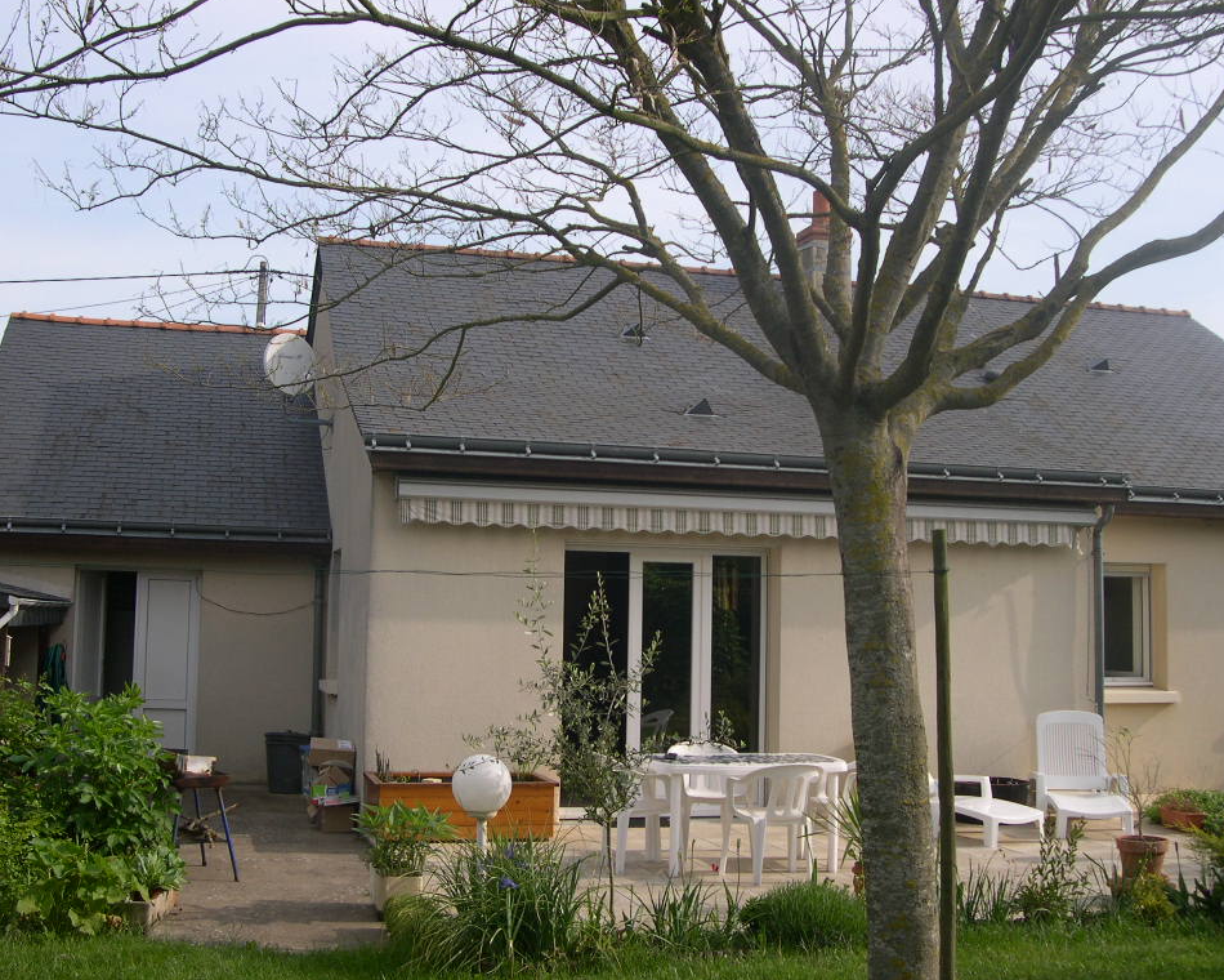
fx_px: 1449
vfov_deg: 37.3
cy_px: 487
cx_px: 576
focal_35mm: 40
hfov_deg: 45.8
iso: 100
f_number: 7.6
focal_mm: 8
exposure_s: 1/136
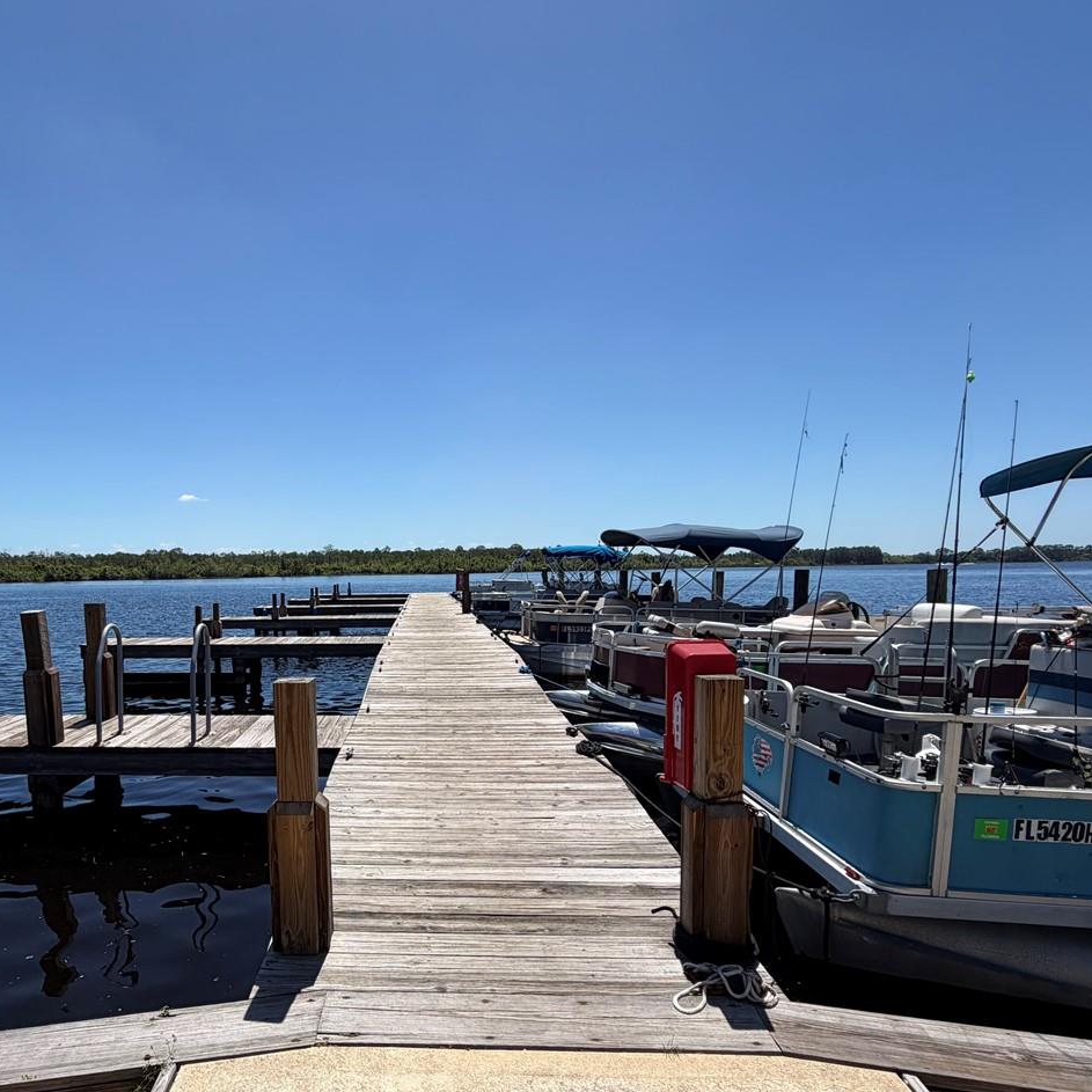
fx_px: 749
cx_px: 382
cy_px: 638
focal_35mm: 21
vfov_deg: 71.6
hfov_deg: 70.5
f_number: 2.2
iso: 25
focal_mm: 2.22
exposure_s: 1/1259
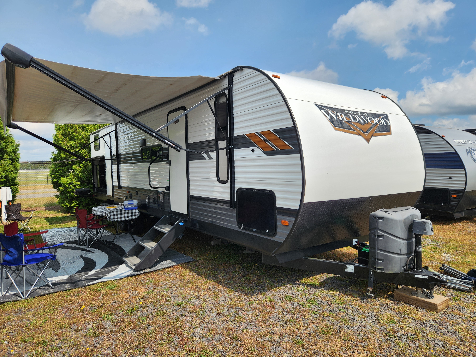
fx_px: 316
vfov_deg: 58.9
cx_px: 238
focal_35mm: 23
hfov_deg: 73.9
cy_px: 178
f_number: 1.8
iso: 20
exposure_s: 1/2054
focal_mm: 5.4
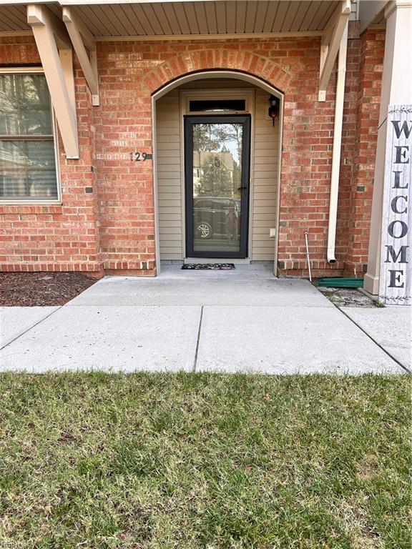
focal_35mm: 26
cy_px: 274
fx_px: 413
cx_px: 206
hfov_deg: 53.1
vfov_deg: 67.3
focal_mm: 5.7
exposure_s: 1/303
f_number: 1.5
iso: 50
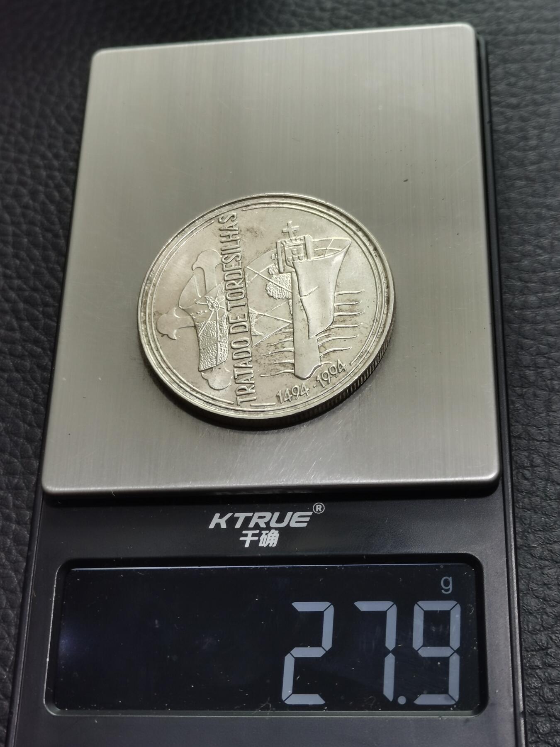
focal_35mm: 55
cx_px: 280
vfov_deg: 34.9
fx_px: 1186
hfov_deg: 26.6
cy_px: 374
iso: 50
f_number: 1.8
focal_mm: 5.58
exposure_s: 1/120
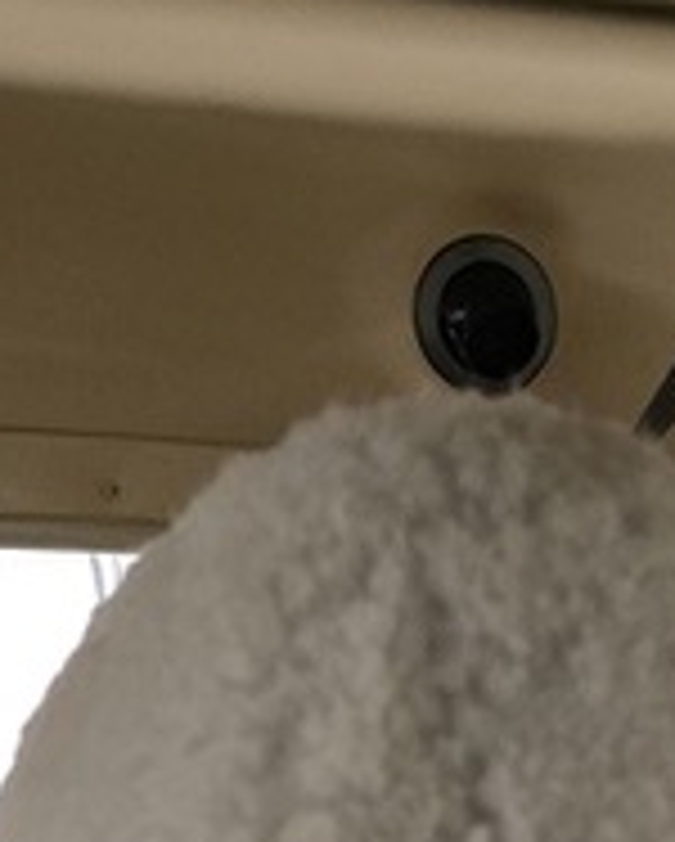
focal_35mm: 120
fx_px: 2992
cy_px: 1648
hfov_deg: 12.2
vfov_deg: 13.8
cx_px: 1058
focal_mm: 6.3
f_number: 1.7
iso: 1000
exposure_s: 1/120
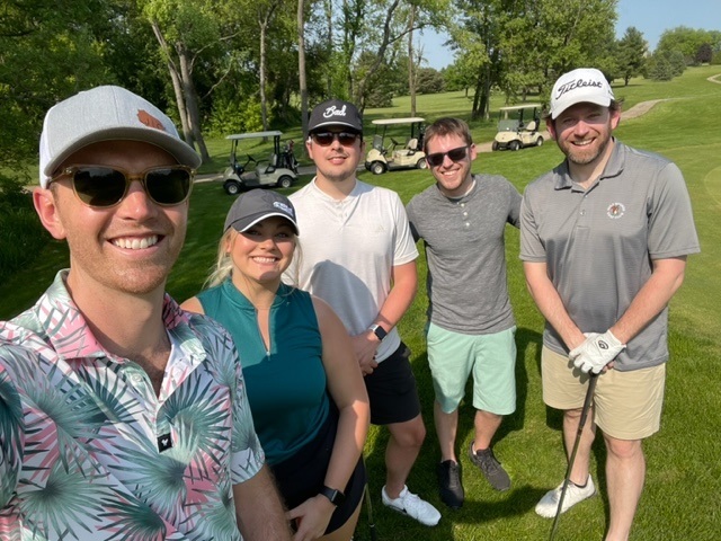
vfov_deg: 58.9
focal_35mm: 23
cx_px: 360
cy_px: 270
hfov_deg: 73.9
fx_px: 479
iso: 25
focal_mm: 2.71
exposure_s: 1/794
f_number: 2.2
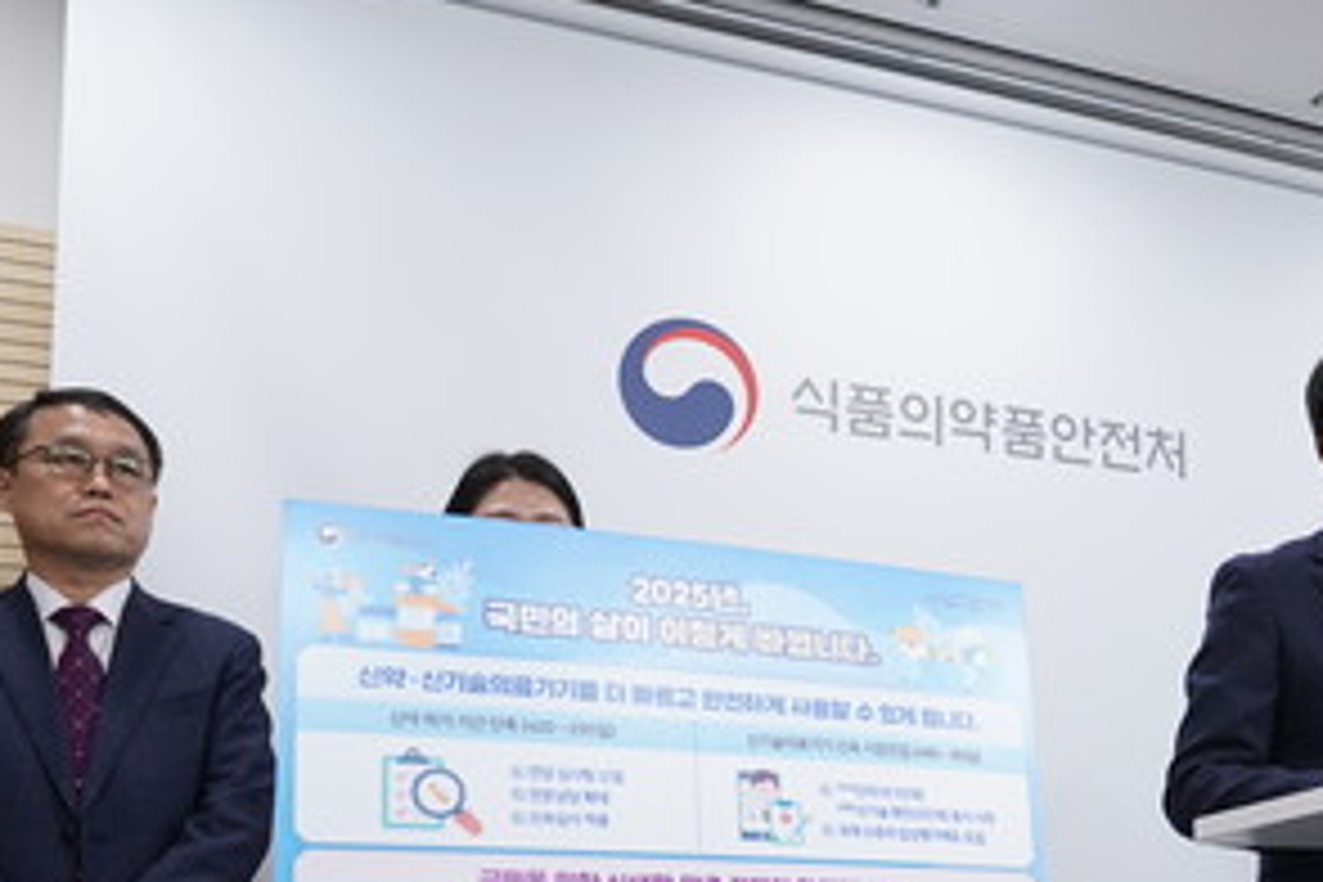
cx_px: 1220
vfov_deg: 26.3
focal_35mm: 49
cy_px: 842
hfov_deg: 37.4
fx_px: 1801
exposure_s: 1/500
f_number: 3.5
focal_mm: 24
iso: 1250
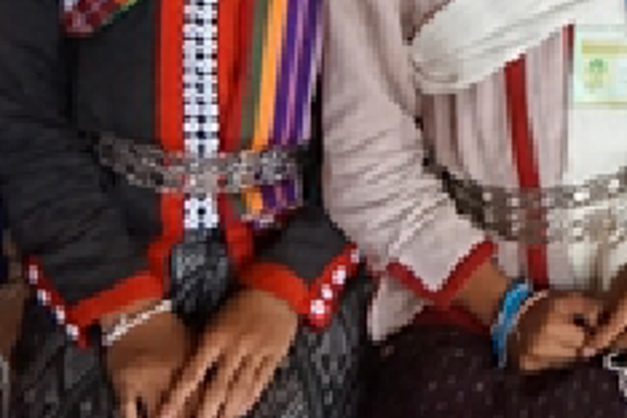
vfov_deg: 10.4
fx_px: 2142
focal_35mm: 123
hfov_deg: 15.1
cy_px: -352
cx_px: 1016
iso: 3200
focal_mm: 16
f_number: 3.5
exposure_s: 1/160
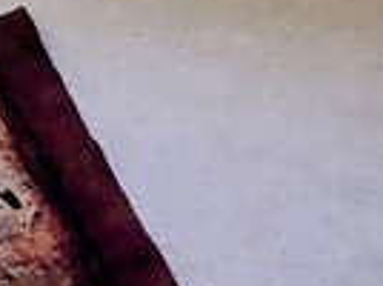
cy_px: -456
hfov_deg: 10.3
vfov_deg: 7.2
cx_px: 332
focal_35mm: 191
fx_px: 2109
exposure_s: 1/120
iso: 125
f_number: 1.8
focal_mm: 7
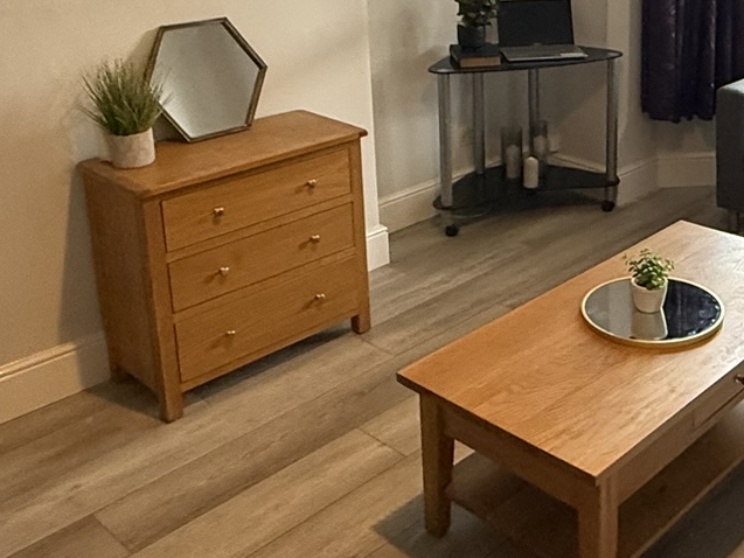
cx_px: 565
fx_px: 967
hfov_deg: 40.8
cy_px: 84
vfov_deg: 31.1
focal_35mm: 45
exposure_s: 1/78
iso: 320
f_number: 2.2
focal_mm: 2.22
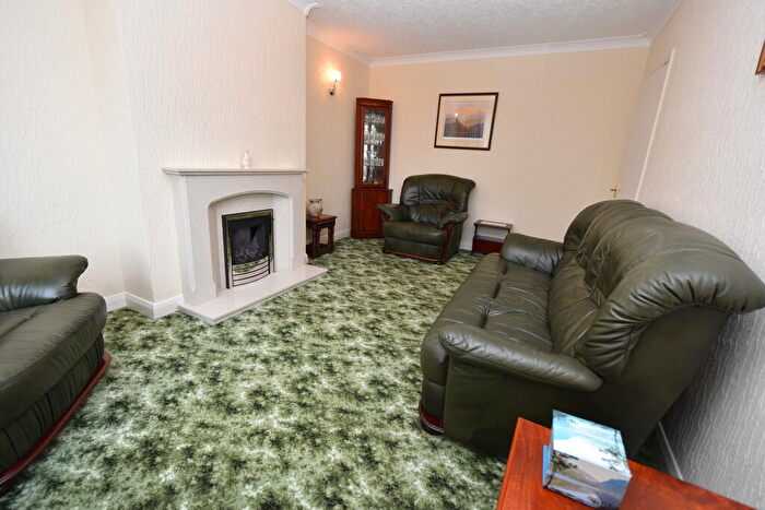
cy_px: 255
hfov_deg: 100.4
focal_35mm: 15
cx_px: 382
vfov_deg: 77.4
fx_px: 319
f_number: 4
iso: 320
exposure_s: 1/60
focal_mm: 10
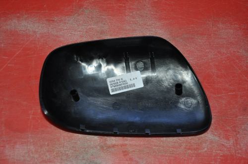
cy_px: 82
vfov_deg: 21.5
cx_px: 124
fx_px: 433
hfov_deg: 31.9
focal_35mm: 63
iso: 800
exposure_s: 1/60
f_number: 4.8
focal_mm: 42
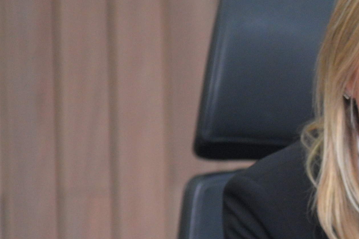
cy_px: 270
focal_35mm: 575
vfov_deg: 2.4
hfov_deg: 3.6
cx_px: 444
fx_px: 5731
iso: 4000
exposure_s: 1/125
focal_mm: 160
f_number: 2.8
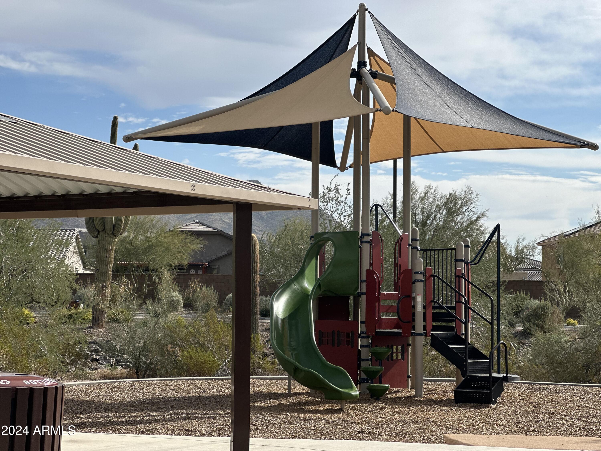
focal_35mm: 77
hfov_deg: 25.3
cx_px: 300
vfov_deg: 19.1
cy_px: 226
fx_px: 1337
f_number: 2.8
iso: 32
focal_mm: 9
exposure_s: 1/951
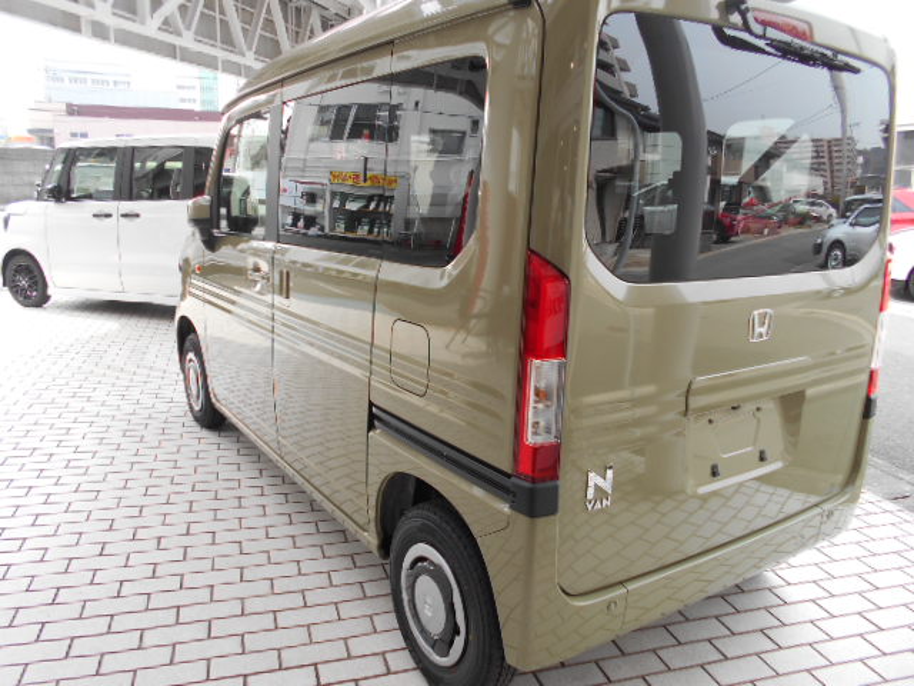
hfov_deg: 67.3
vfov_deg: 53.1
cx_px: 457
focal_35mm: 26
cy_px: 343
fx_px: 687
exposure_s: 1/125
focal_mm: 4.6
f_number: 3.2
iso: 80
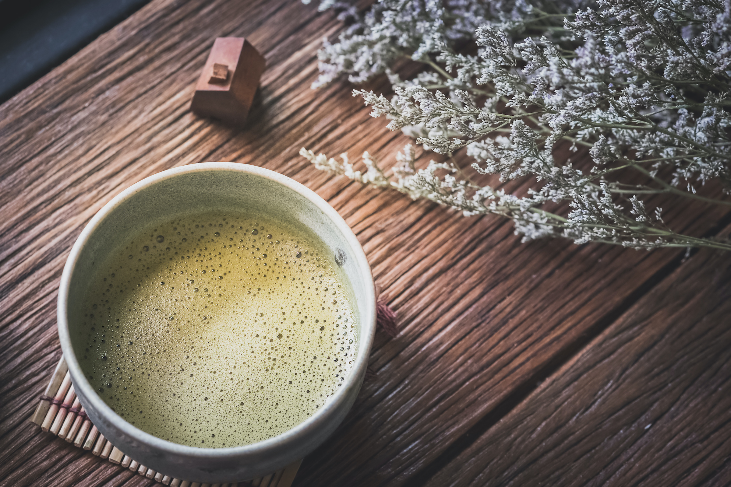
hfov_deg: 22.6
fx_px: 1827
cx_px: 366
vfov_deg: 15.2
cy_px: 244
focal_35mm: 90
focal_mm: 60
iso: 1600
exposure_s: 1/90
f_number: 4
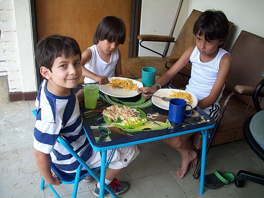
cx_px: 132
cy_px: 99
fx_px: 282
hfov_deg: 50.1
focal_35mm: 37
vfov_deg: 38.7
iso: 80
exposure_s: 1/139
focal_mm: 6.2
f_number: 2.8
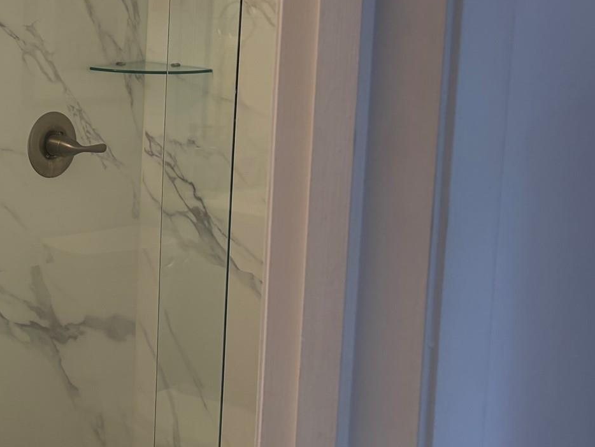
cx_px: -21
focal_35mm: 57
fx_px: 980
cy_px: 146
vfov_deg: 25.5
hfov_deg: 30.9
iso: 100
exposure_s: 1/120
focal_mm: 5.96
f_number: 1.6
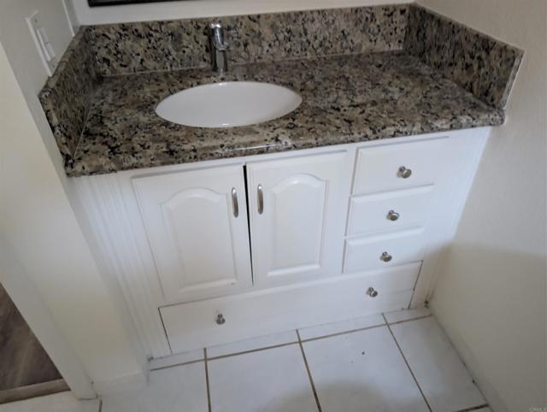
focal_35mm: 24
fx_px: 380
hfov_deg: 71.5
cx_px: 274
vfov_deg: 56.9
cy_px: 206
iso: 1816
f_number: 1.68
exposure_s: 1/40.7
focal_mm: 6.9
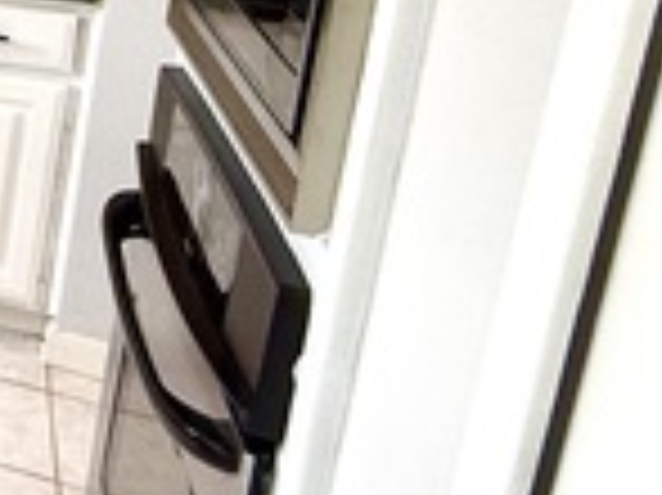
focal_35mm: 61
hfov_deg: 18.1
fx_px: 1166
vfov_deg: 22.3
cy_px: -86
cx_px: -725
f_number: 2.2
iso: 64
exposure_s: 1/120
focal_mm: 2.22
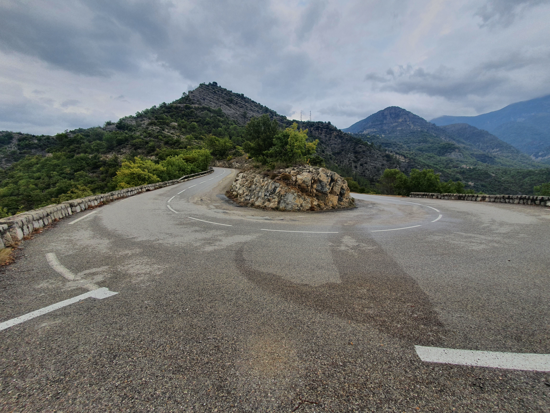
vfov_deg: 89.9
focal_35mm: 13
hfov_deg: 106.2
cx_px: 275
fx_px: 207
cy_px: 206
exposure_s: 1/156
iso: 50
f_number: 2.2
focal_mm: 1.8
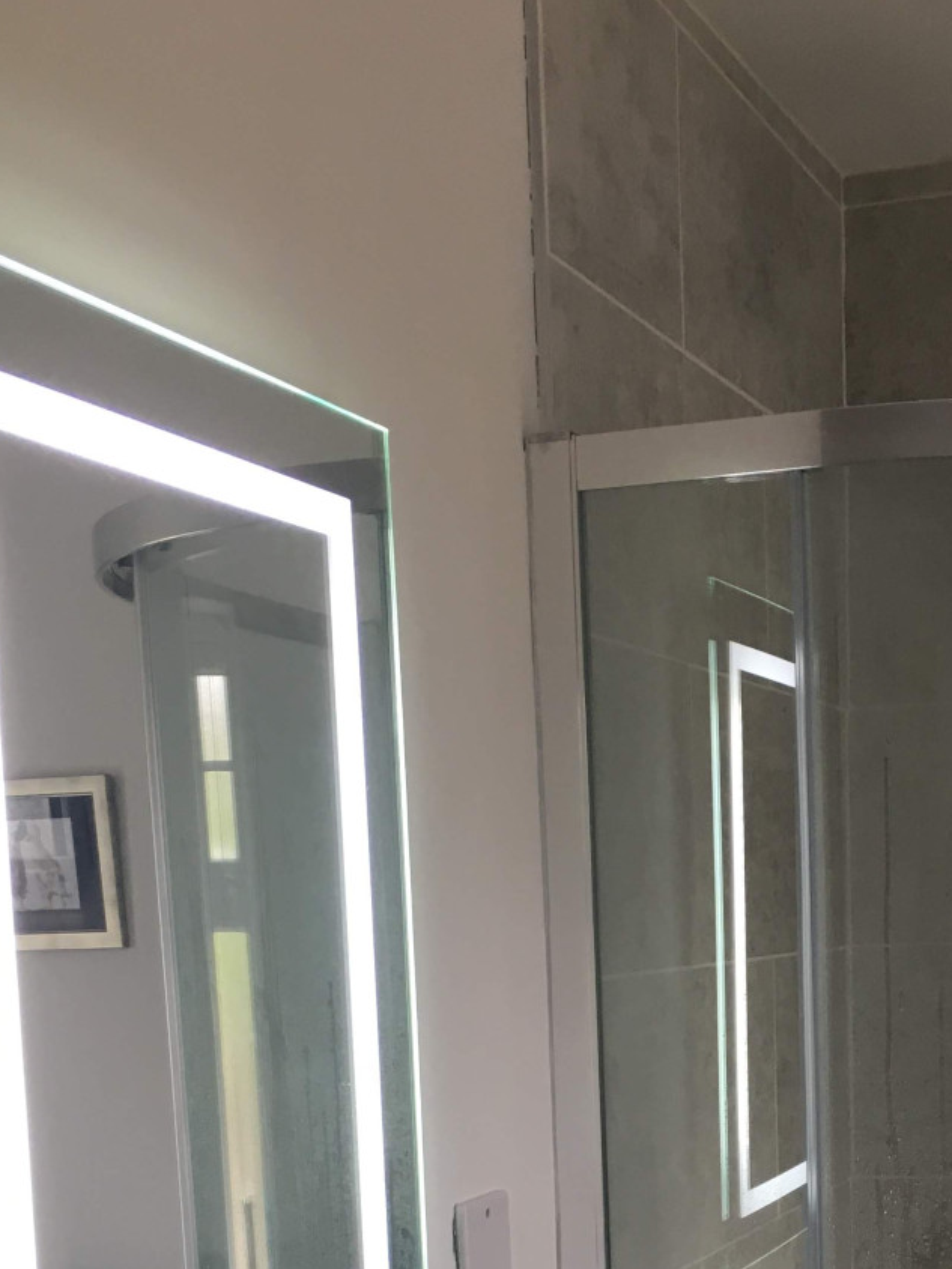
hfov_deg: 26.2
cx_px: 729
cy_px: 1141
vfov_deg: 33.1
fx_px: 2017
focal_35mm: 55
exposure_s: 1/33
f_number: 2.2
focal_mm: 4.15
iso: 100
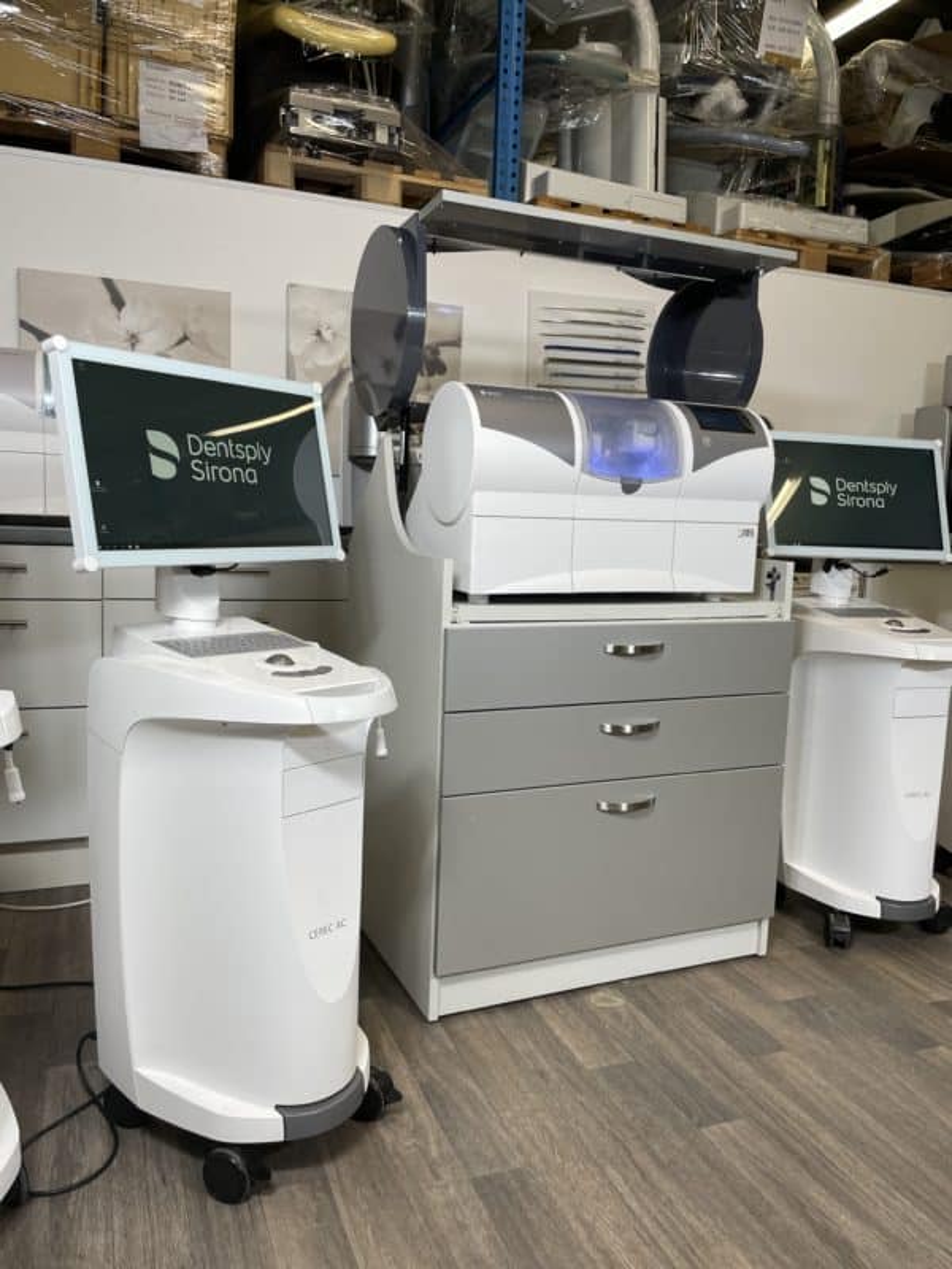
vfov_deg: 67.3
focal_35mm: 26
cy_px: 634
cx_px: 476
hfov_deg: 53.1
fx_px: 953
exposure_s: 1/100
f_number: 1.6
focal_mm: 4.2
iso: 50
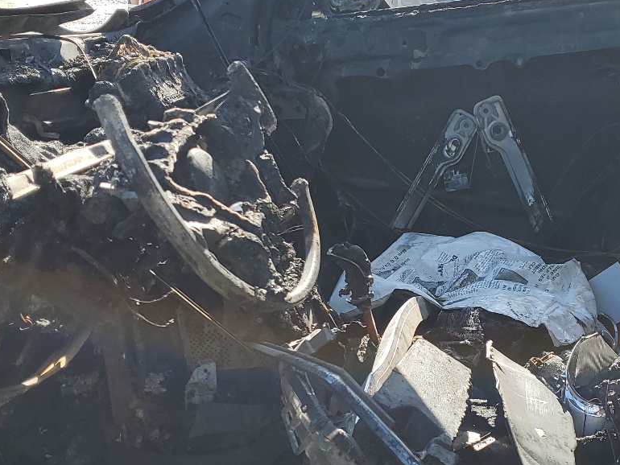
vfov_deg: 27.0
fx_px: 967
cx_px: 408
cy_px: 269
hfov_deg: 35.2
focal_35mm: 54
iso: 50
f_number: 1.5
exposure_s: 1/1000
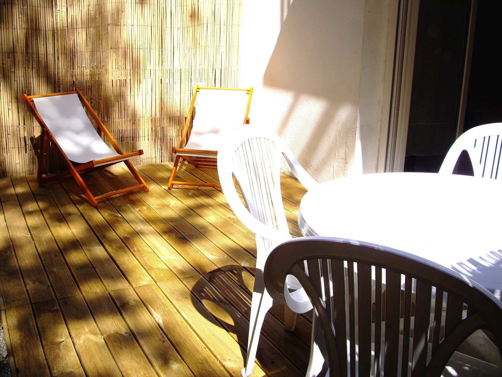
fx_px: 551
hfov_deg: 49.0
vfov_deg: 37.7
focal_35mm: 38
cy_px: 188
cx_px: 251
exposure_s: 1/125
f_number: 8
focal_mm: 7.9
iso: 64
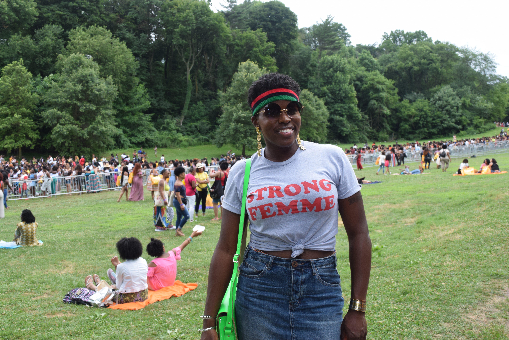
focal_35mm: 36
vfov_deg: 36.9
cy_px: 170
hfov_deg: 53.1
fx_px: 509
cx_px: 254
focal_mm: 24
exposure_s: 1/250
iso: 400
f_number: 8
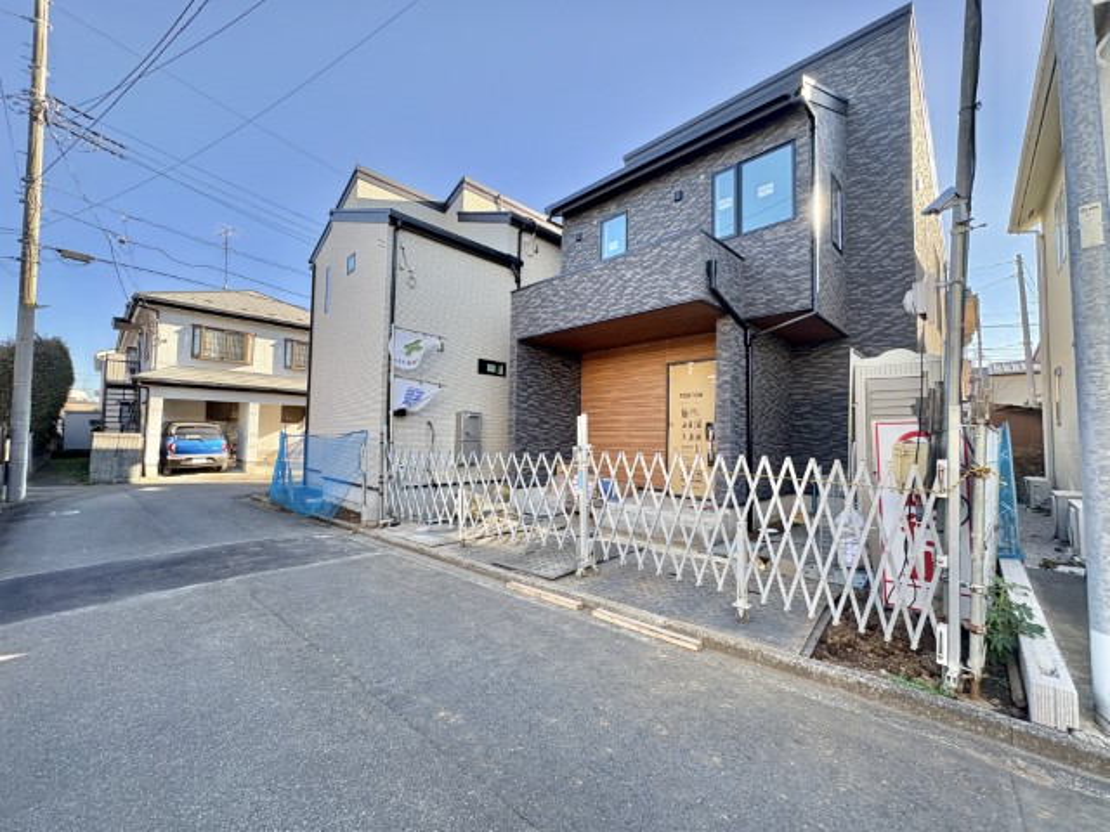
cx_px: 555
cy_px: 416
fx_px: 449
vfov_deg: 85.7
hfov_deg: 102.1
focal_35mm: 14
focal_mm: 2.22
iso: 50
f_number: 2.2
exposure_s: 1/197
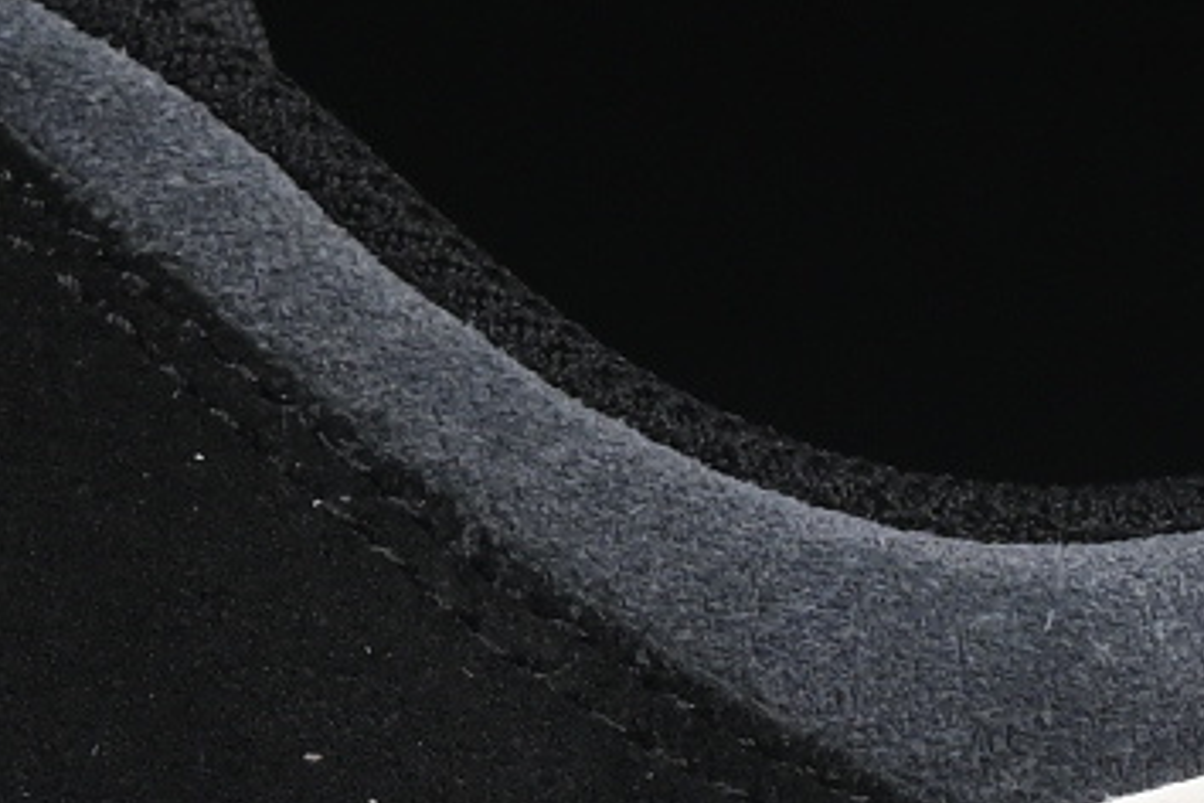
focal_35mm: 590
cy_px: 429
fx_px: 19731
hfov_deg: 3.5
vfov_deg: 2.3
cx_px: -939
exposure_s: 1/50
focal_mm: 50
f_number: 6.3
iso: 160
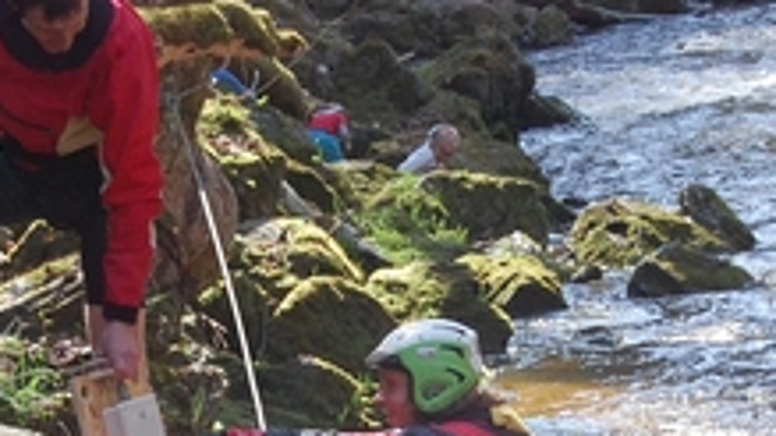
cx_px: 301
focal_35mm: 213
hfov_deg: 10.1
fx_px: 4372
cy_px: 374
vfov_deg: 5.7
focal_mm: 45
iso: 800
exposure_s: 1/400
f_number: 5.3
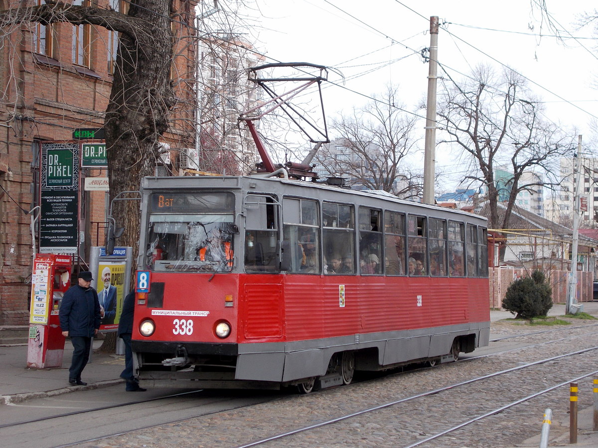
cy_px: 224
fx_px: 1486
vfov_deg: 17.2
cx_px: 299
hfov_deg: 22.8
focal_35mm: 86
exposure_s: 1/80
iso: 80
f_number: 6.3
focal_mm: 15.4
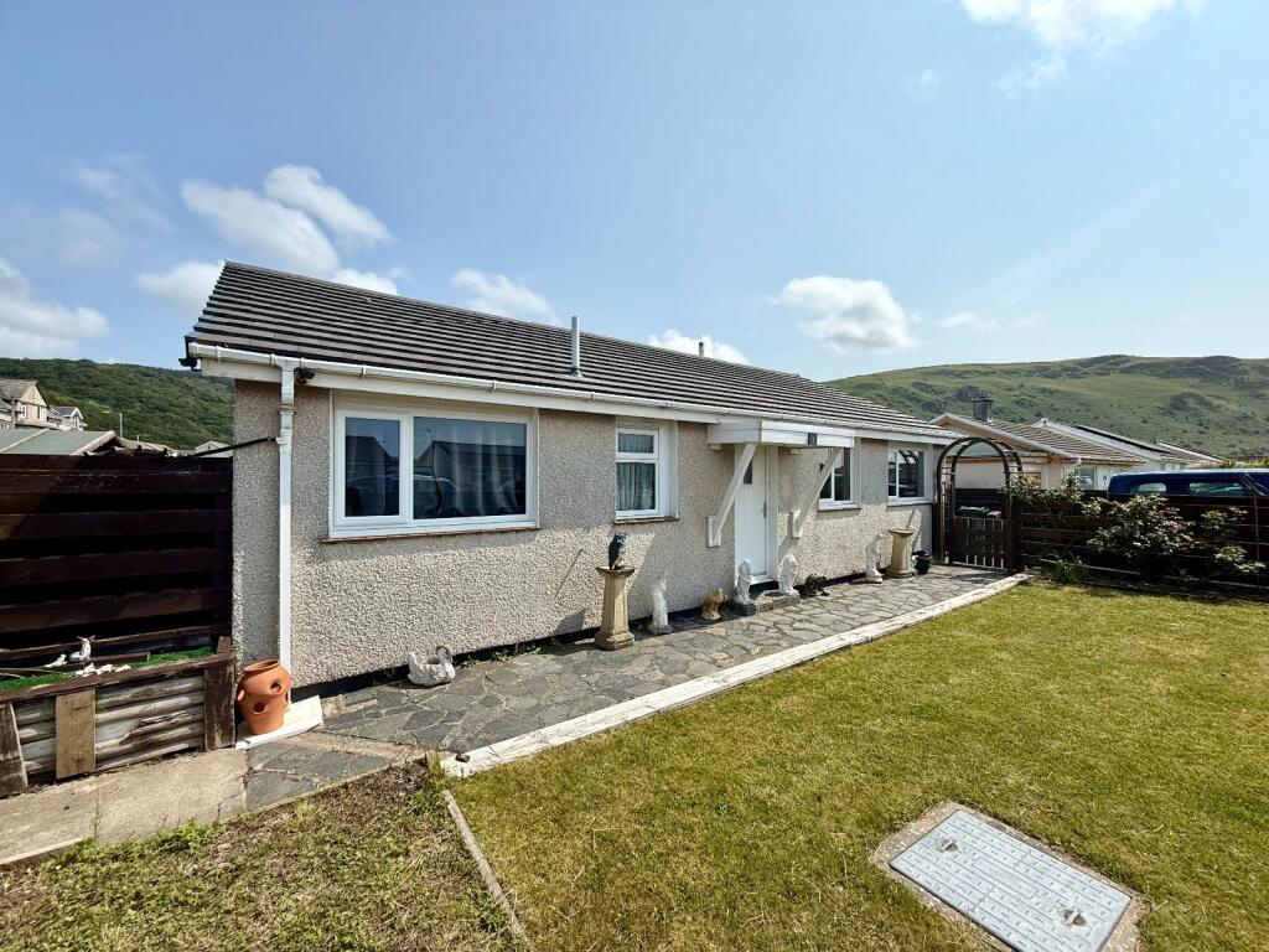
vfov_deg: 85.7
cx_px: 634
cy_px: 476
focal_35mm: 14
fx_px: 513
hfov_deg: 102.1
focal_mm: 2.22
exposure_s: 1/2841
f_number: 2.2
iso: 50
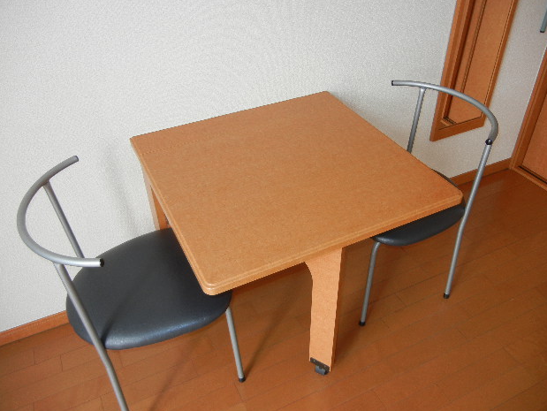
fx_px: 490
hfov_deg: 58.3
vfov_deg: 45.5
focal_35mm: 31
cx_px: 282
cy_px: 203
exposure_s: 1/34.6
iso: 160
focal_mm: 5.4
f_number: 3.5
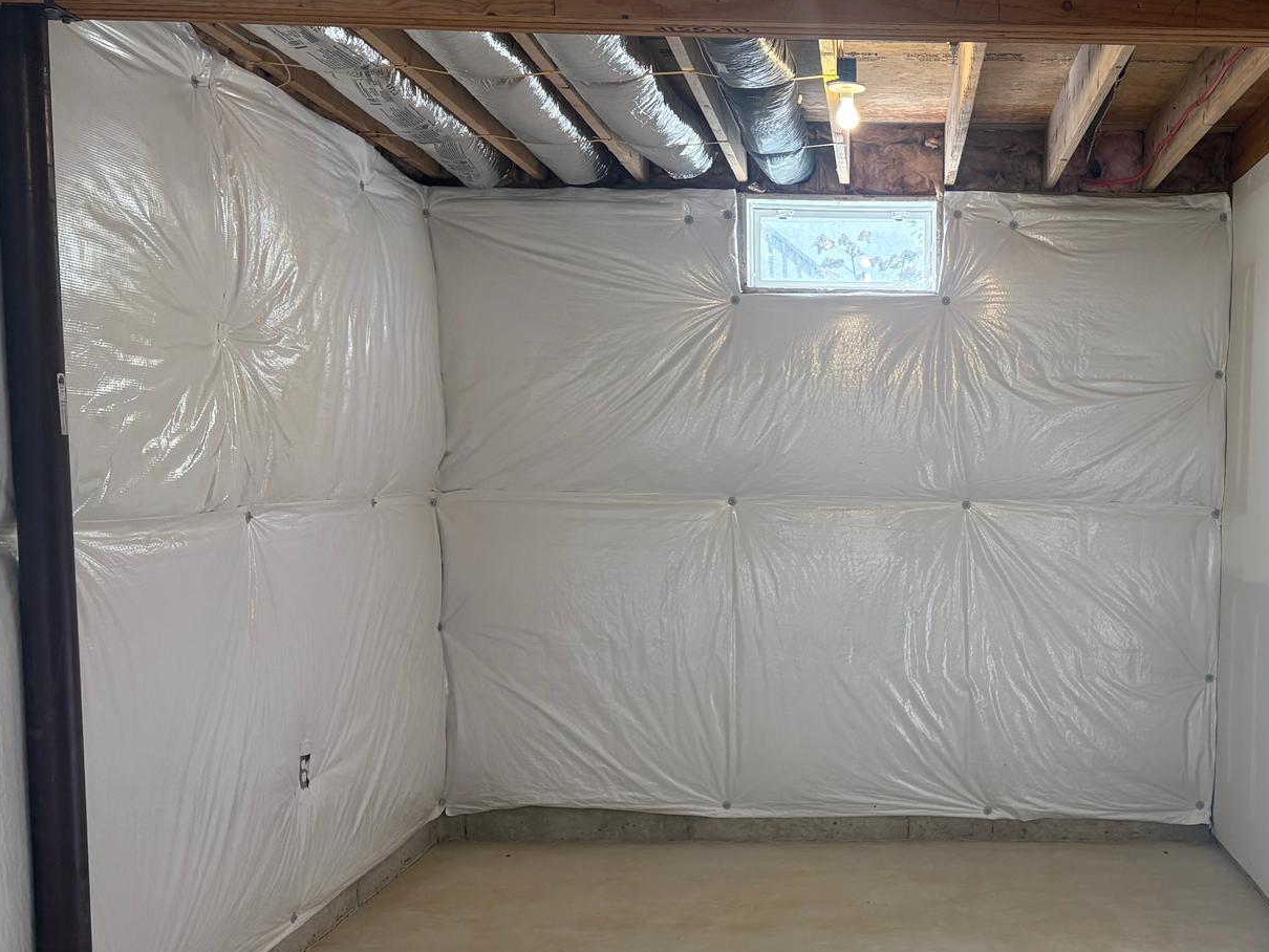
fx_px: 1613
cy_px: 648
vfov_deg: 32.6
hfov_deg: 41.7
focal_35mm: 44
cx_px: 944
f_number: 1.6
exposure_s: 1/166
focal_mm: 5.96
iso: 125
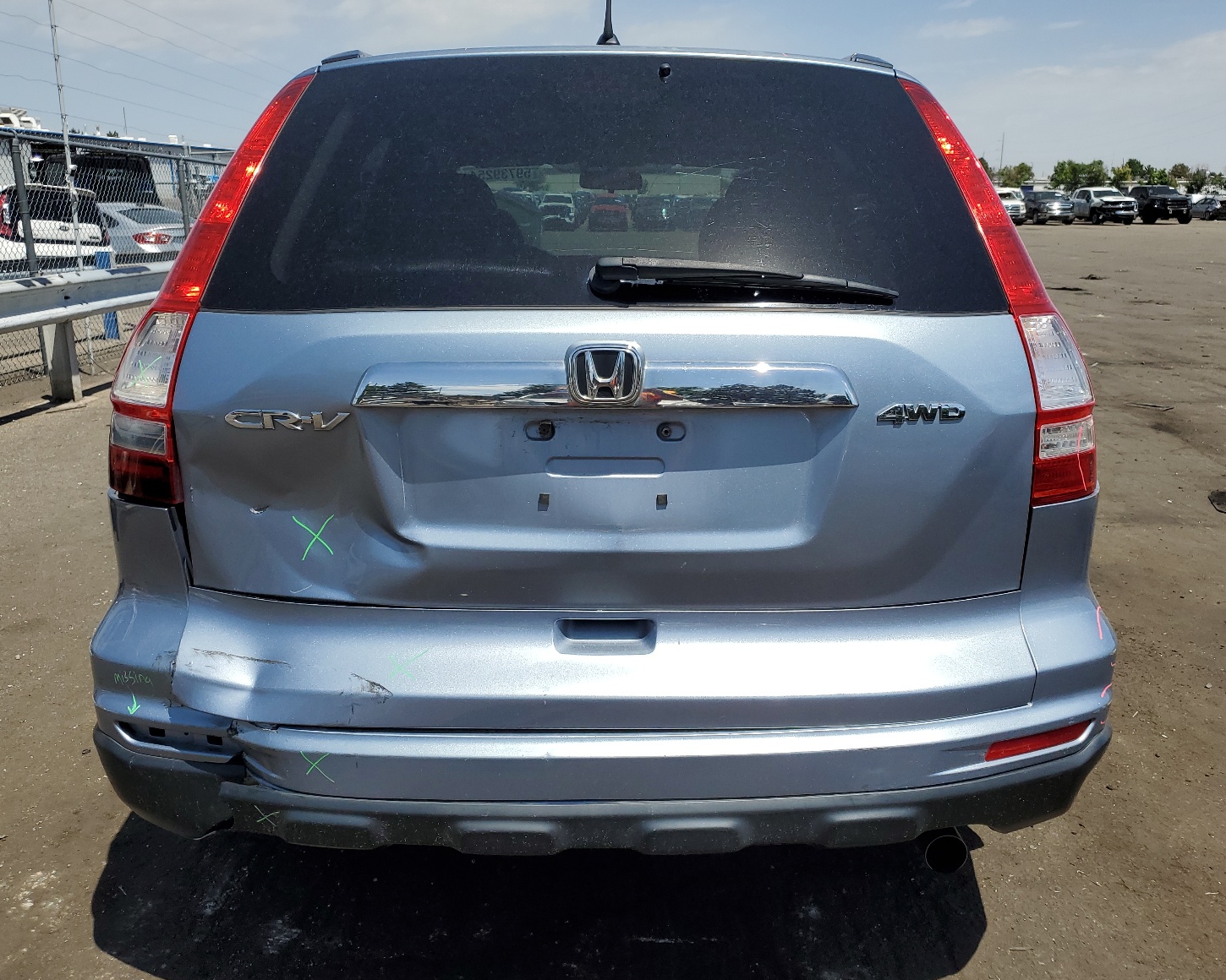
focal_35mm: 28
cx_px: 645
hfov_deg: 62.2
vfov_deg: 51.5
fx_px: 1016
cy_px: 482
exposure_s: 1/5000
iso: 50
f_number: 1.5
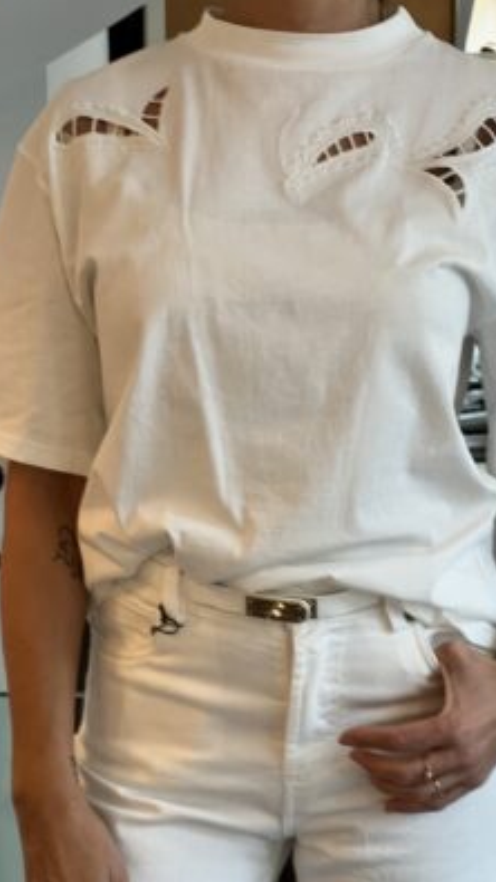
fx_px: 1989
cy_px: 440
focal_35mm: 85
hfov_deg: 14.2
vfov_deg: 25.0
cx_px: 277
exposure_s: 1/50
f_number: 2.8
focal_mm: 9
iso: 250
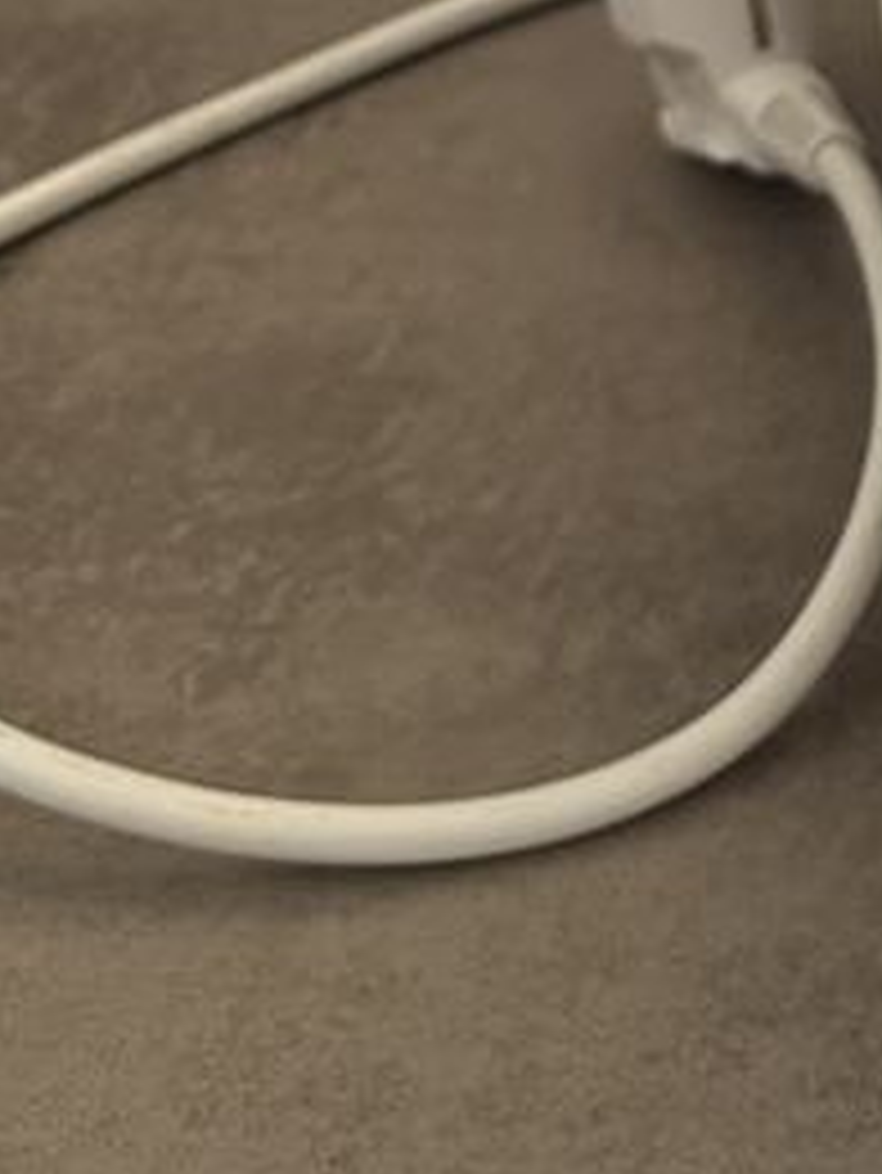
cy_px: -526
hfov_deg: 14.8
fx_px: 3123
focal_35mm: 92
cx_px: 1386
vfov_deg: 19.0
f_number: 1.78
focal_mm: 6.76
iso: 200
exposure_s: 1/104
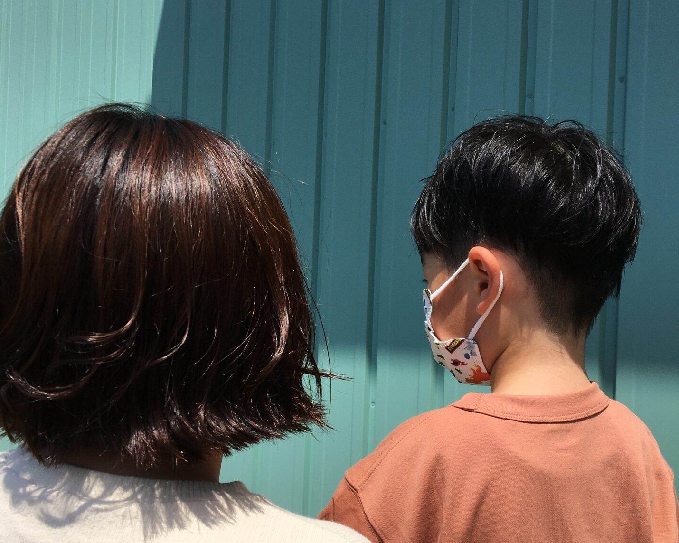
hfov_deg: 47.9
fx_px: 764
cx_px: 340
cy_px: 319
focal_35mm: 38
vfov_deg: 39.0
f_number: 2.2
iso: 25
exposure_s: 1/2331
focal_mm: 4.15
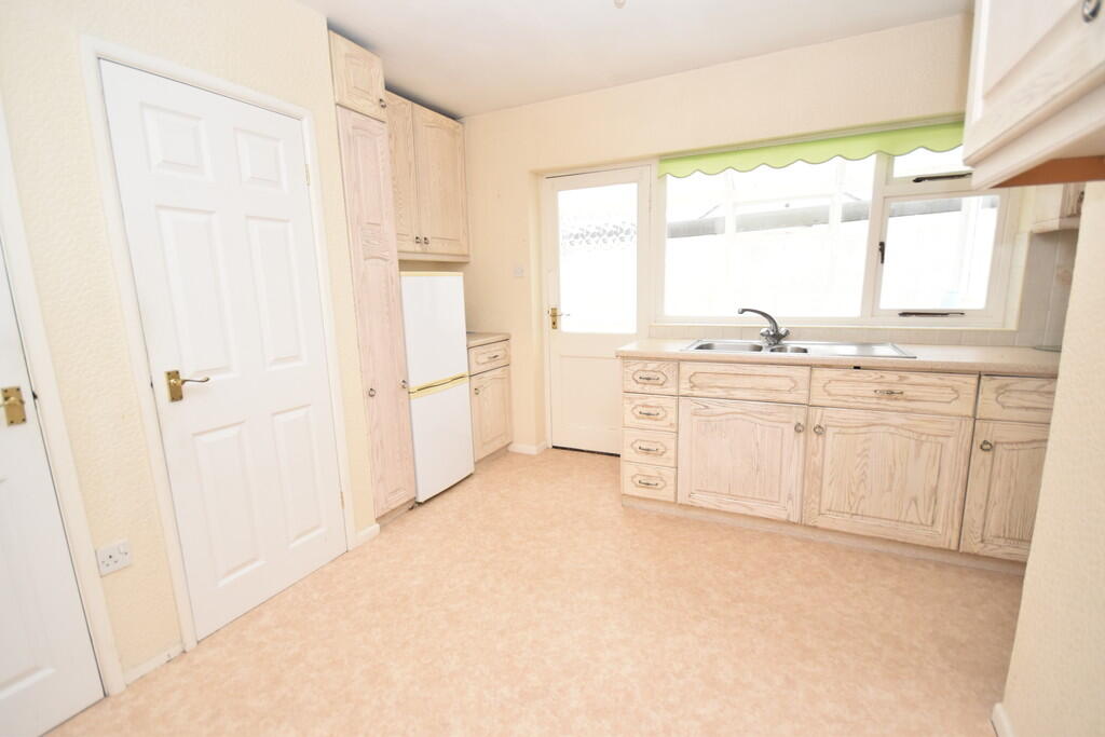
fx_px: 460
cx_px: 552
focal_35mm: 15
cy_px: 368
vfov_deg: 77.3
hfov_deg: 100.4
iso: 800
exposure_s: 1/160
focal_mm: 10
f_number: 4.5
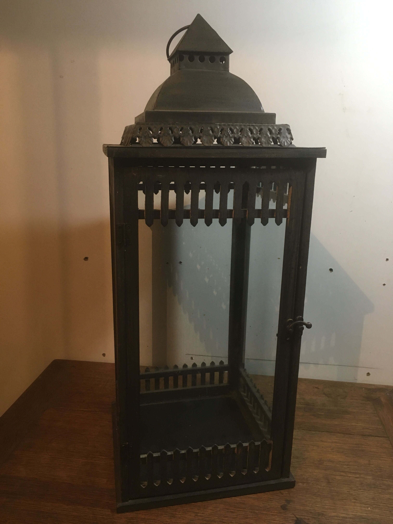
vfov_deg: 61.7
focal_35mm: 29
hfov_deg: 48.2
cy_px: 262
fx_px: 439
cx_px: 196
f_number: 2.2
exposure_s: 1/33
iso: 160
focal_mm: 4.15
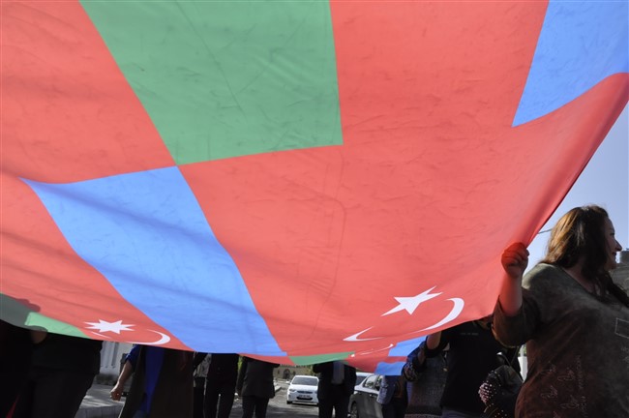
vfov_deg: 39.9
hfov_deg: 57.3
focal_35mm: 33
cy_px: 209
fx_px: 576
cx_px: 314
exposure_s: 1/640
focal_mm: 22
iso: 800
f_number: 13
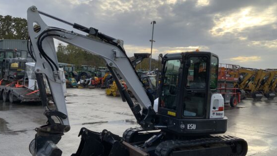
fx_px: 264
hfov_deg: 55.3
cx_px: 143
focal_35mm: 36
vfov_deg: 32.8
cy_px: 87
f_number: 1.8
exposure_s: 1/540
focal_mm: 3
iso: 16
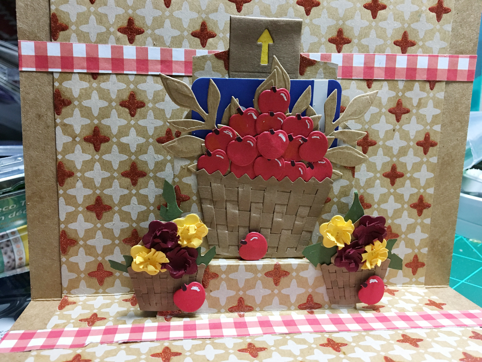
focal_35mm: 29
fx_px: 404
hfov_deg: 61.7
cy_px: 181
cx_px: 241
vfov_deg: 48.2
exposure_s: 1/30
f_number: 2.2
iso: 125
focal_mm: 4.15
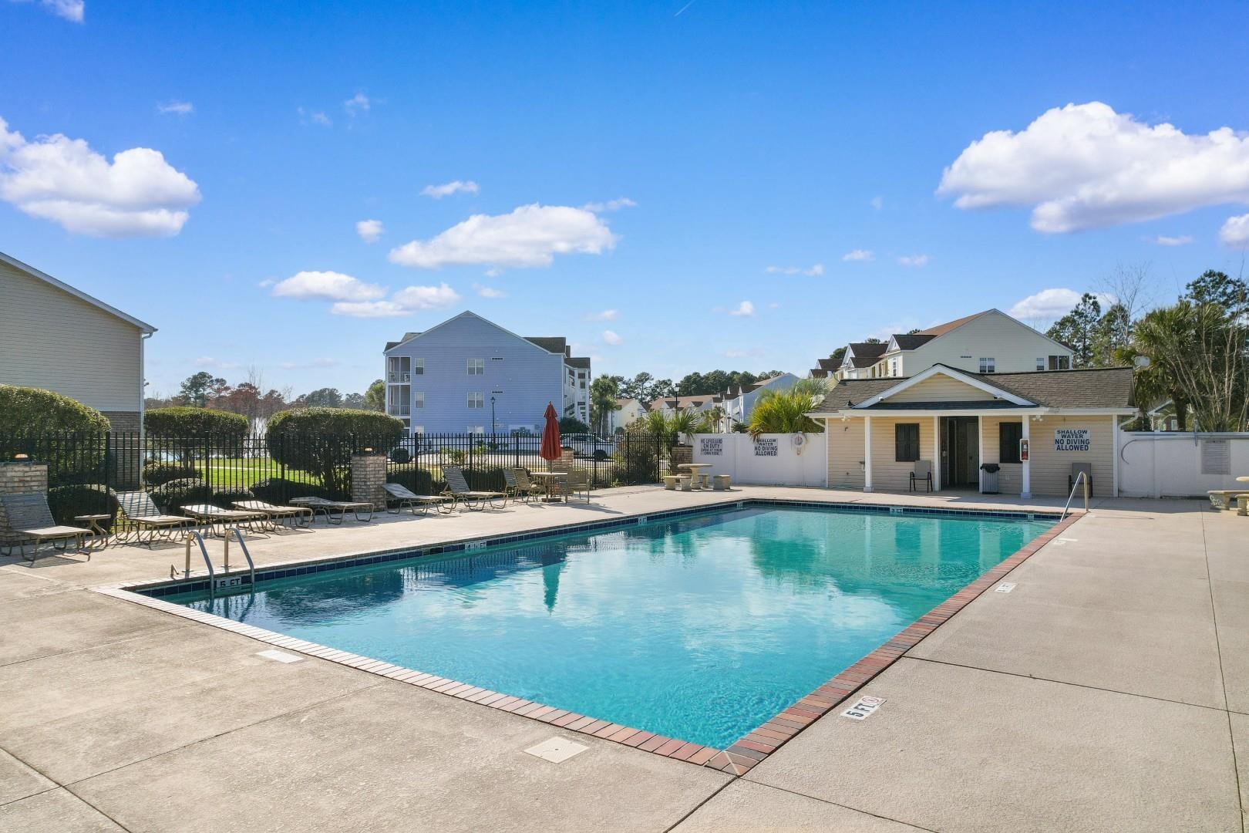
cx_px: 624
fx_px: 763
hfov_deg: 78.6
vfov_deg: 57.2
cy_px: 416
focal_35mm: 22
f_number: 2.8
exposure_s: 1/1500
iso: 130
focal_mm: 8.38
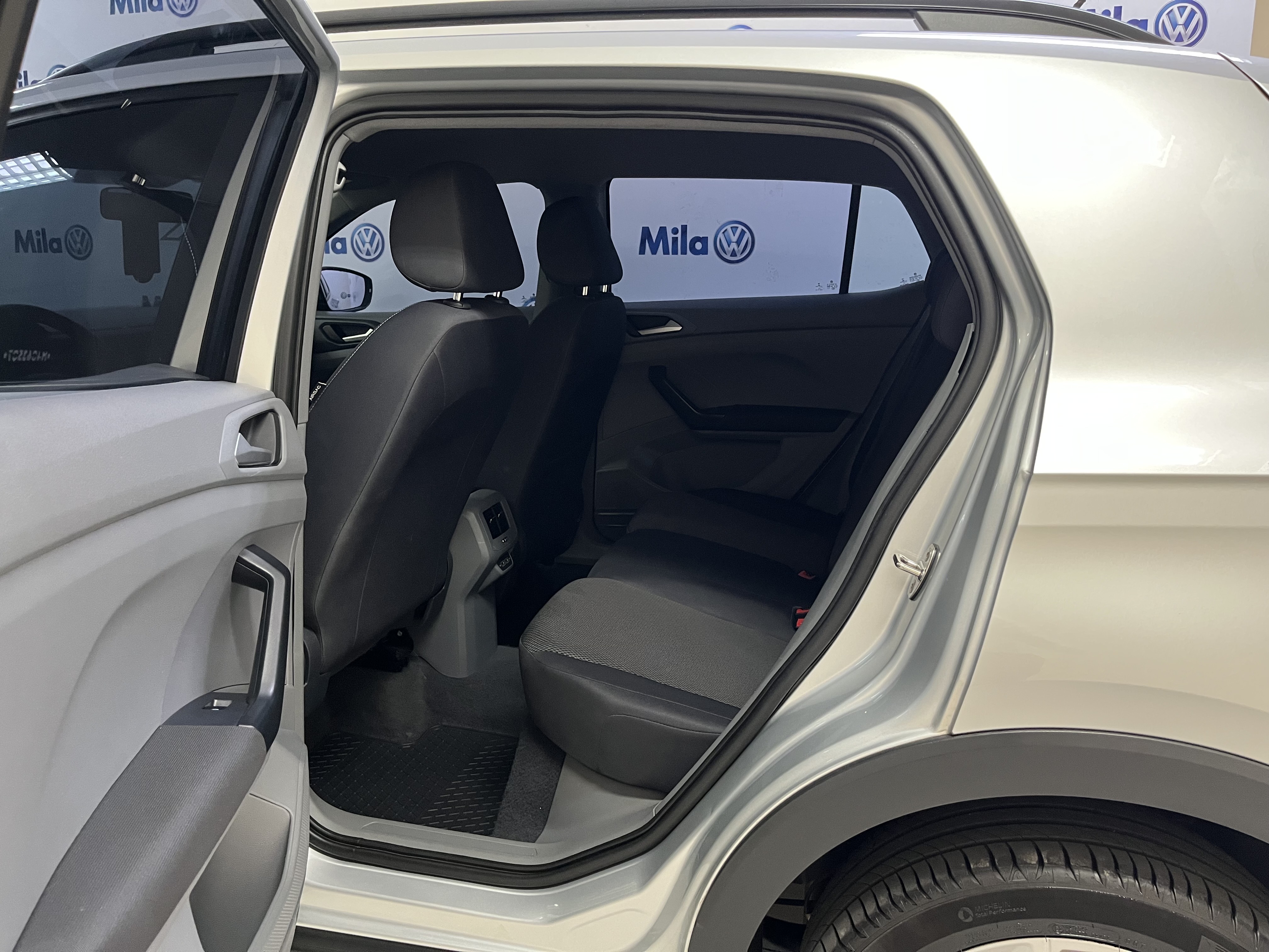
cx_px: 634
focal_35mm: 26
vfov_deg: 53.1
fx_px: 953
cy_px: 476
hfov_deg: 67.3
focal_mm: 5.1
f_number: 1.6
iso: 320
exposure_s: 1/60
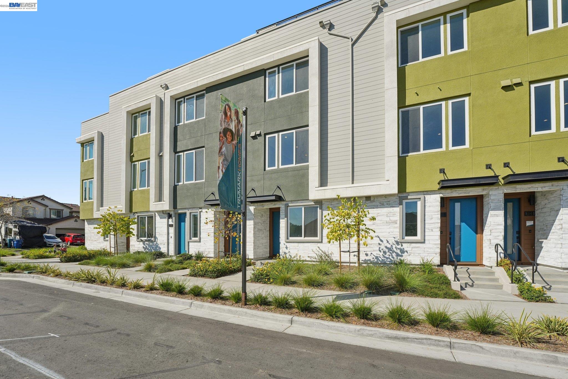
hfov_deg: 104.3
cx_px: 284
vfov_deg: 81.2
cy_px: 190
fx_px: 221
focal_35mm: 14
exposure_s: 1/1000
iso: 640
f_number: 8
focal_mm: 14
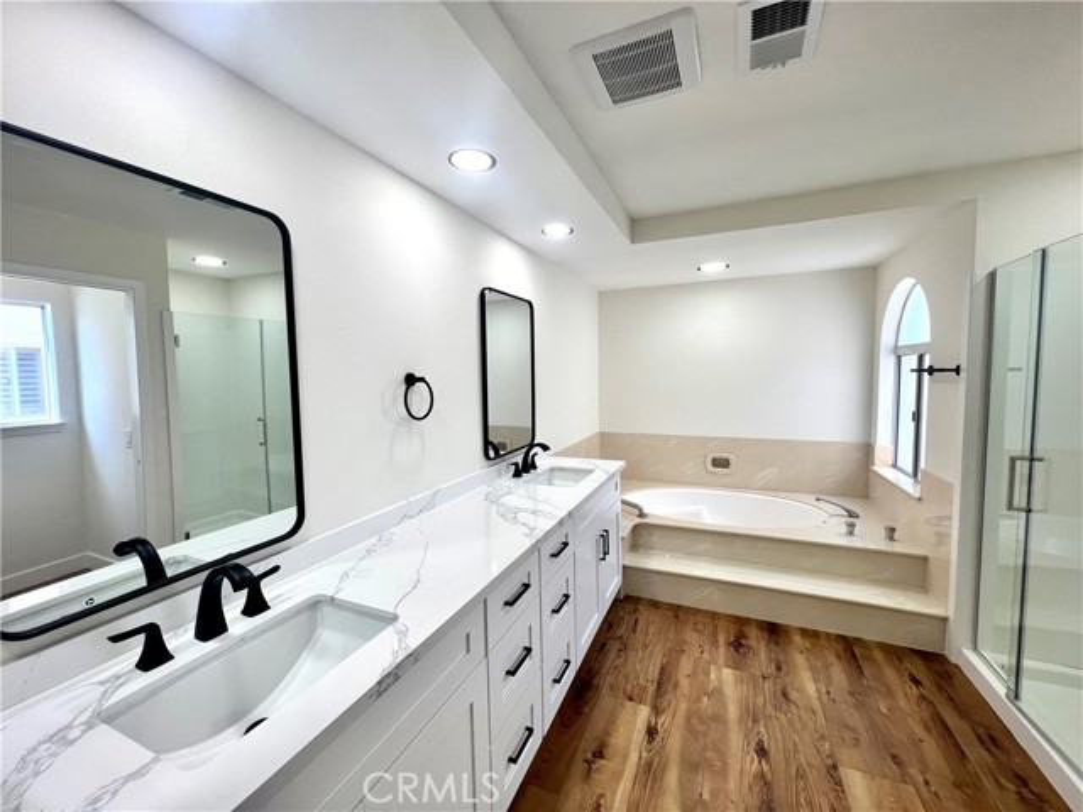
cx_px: 542
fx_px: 407
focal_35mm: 13
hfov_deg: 106.2
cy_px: 406
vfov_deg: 89.9
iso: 40
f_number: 1.8
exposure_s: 1/120
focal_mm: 1.57
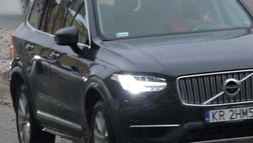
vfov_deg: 3.4
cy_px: 40
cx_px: 164
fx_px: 2389
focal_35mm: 356
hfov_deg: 6.1
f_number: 5.3
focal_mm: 35.8
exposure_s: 1/40
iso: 400
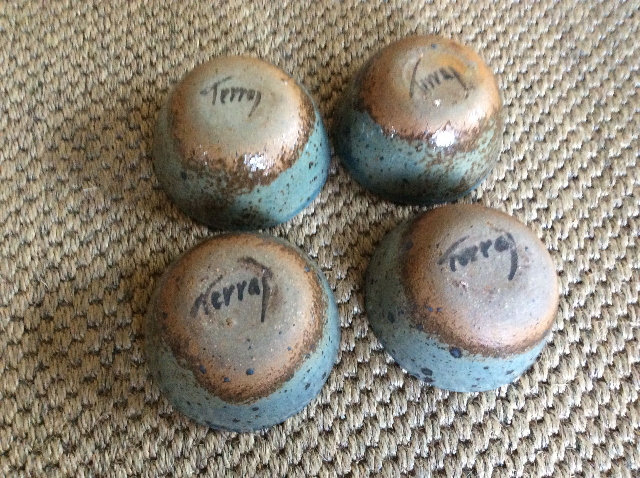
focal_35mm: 32
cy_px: 239
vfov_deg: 44.1
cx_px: 320
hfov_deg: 56.9
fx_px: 591
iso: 320
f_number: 2.4
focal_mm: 3.3
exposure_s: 1/17
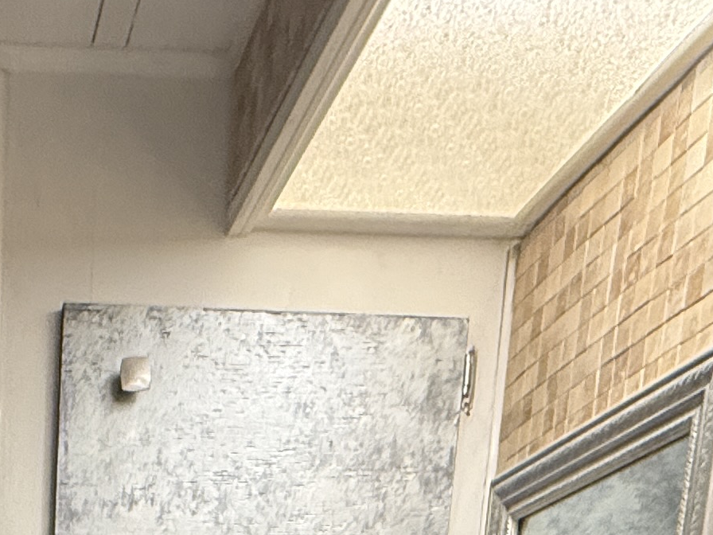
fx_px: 1298
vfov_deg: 16.4
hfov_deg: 28.2
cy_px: 1135
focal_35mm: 63
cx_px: -55
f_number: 2.2
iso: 200
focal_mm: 2.22
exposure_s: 1/60
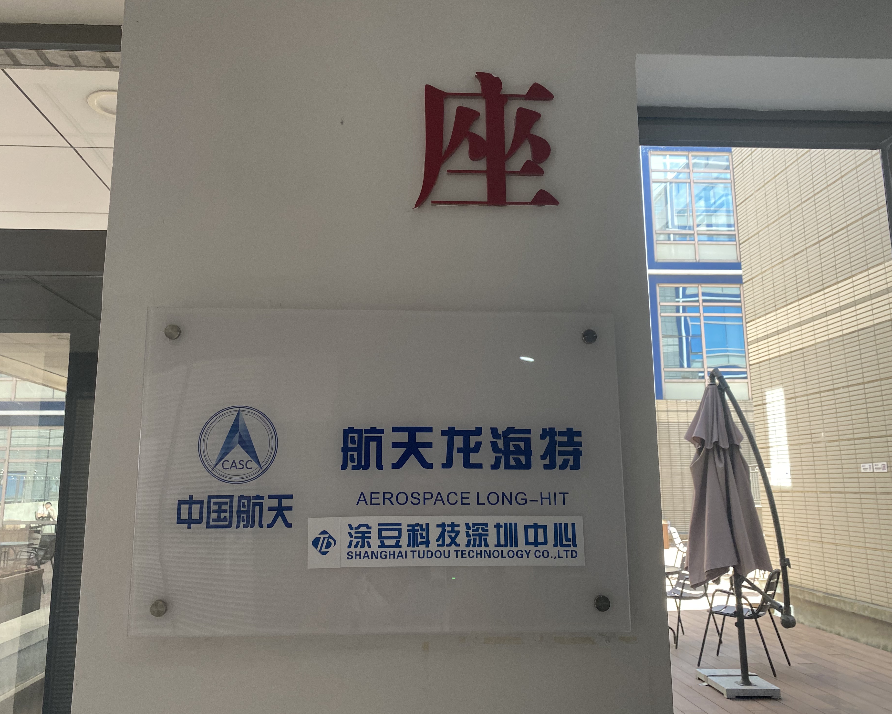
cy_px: 355
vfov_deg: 51.5
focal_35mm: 28
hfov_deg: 62.2
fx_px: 739
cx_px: 420
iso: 125
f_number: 1.8
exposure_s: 1/79
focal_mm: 4.25
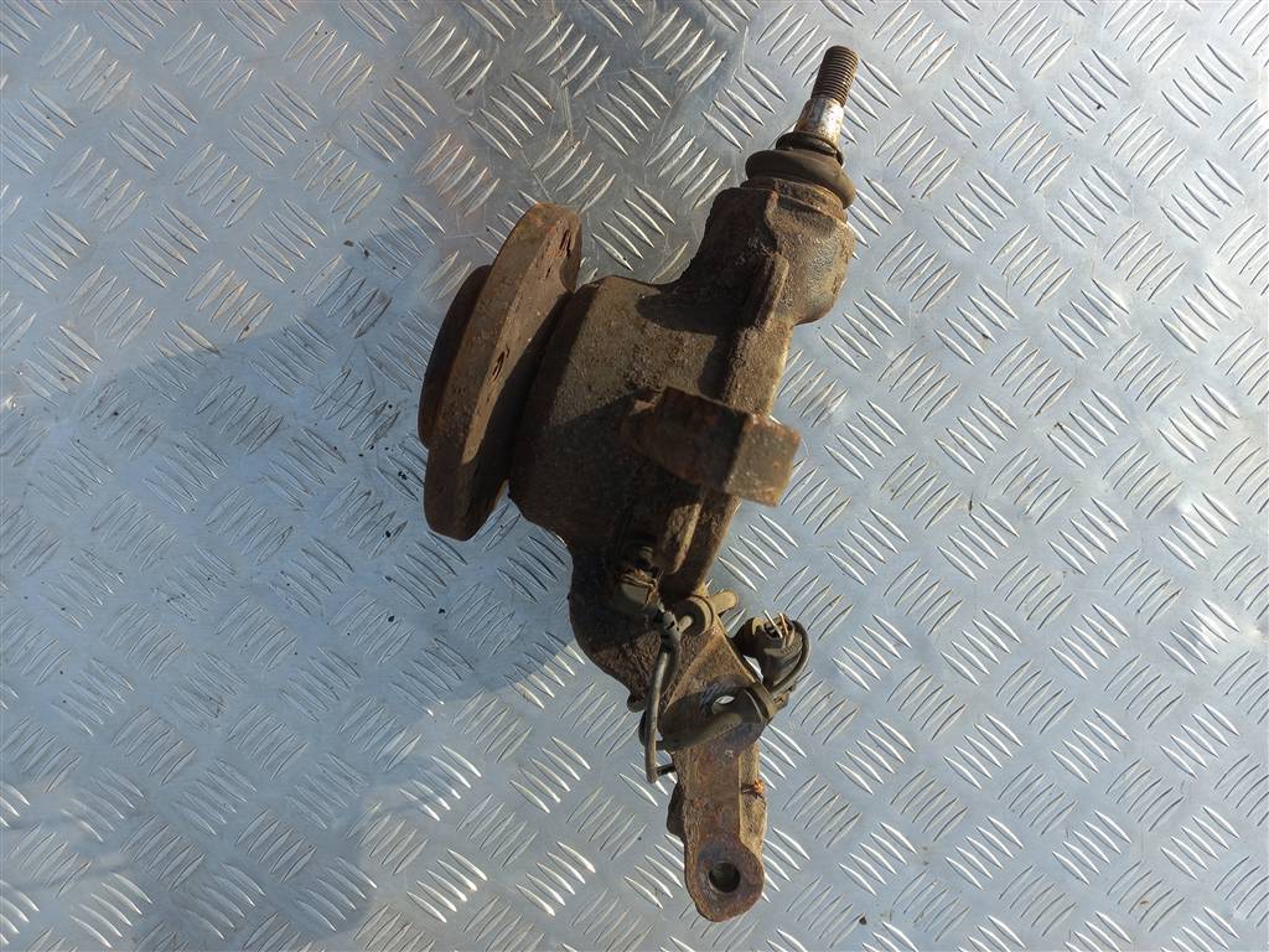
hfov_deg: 69.4
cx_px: 634
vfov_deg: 54.9
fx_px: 916
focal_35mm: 25
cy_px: 476
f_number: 1.8
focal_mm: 4.6
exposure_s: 1/270
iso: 25
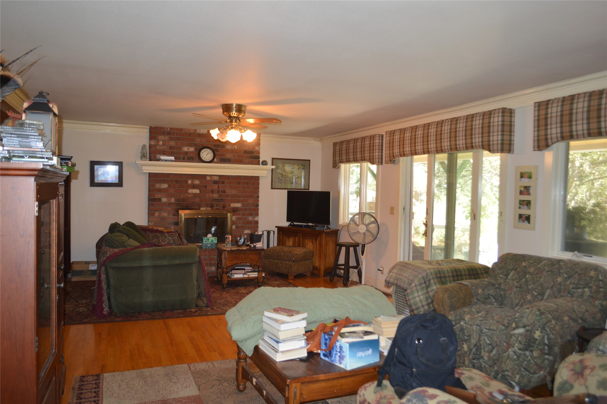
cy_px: 202
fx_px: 455
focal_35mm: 27
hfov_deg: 67.4
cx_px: 304
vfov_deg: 47.8
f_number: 3.5
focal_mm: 18
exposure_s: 1/60
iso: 500
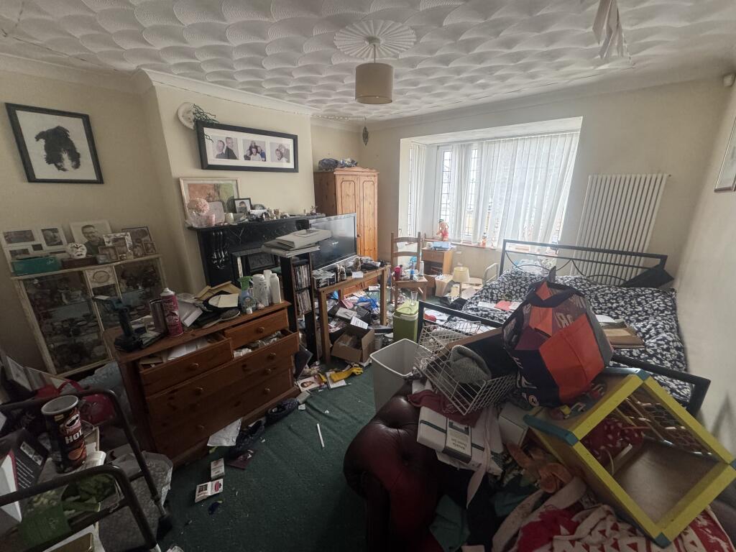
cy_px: 276
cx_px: 368
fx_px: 298
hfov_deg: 102.1
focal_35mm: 14
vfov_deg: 85.7
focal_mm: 2.22
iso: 320
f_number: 2.2
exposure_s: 1/82
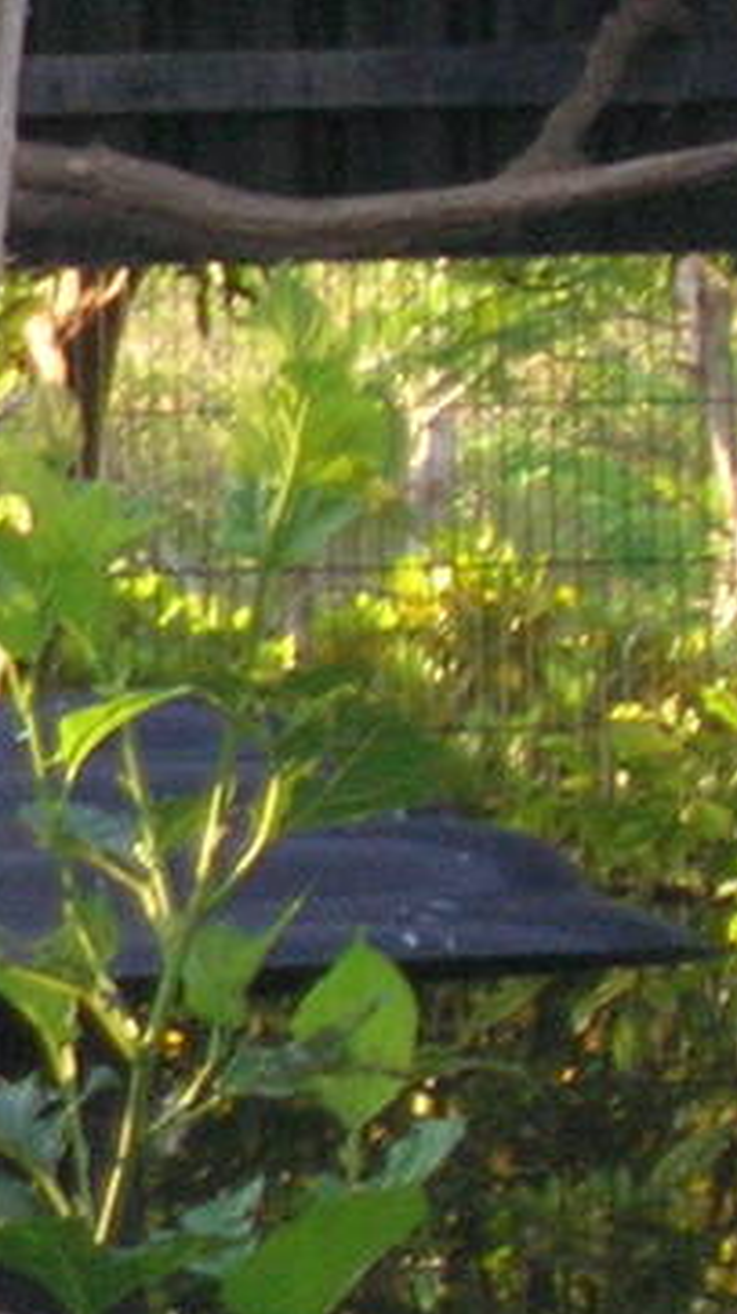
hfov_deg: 2.6
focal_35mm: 453
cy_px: 897
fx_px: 15775
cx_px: -1710
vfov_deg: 4.8
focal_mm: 15.7
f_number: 4.7
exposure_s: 1/60.1
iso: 118
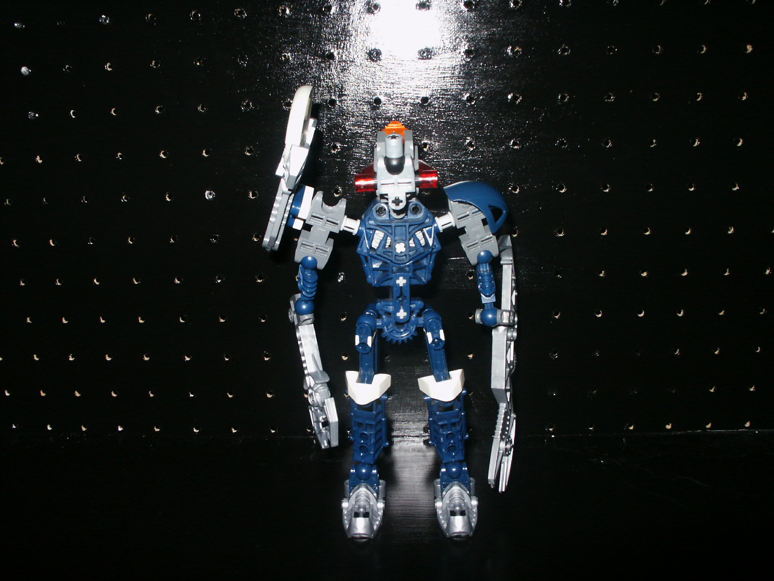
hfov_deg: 52.6
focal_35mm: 35
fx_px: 783
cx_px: 387
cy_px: 290
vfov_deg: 40.7
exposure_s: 1/45
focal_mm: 7.19
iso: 200
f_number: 6.7
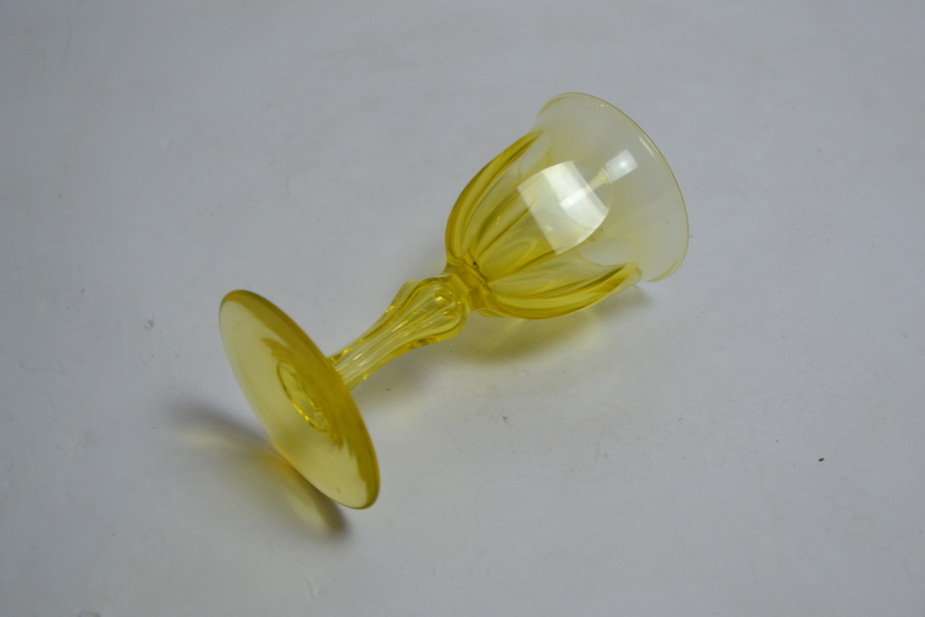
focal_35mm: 60
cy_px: 308
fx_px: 1542
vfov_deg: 22.6
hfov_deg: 33.4
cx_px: 462
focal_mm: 40
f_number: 5.3
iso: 400
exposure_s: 1/40
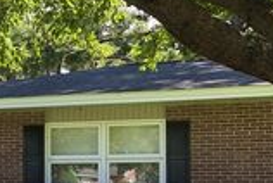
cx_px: -131
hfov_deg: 19.4
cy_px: 187
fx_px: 699
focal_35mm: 92
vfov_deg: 14.7
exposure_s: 1/273
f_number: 1.8
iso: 20
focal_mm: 3.99
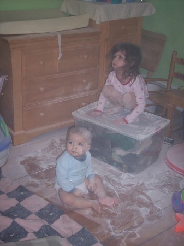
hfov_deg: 28.0
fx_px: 369
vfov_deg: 36.8
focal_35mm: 52
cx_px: 92
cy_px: 123
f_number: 3.4
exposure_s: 1/60
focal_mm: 10.7
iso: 100
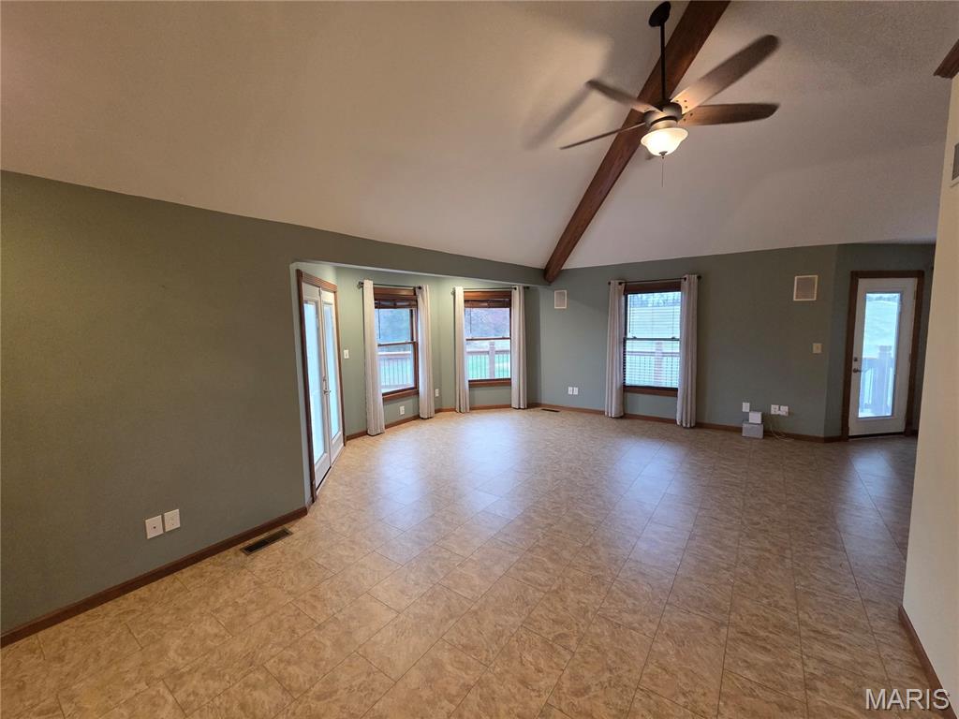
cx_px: 480
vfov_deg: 89.9
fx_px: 360
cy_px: 360
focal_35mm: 13
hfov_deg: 106.2
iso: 500
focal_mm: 2.2
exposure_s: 1/60
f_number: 2.2
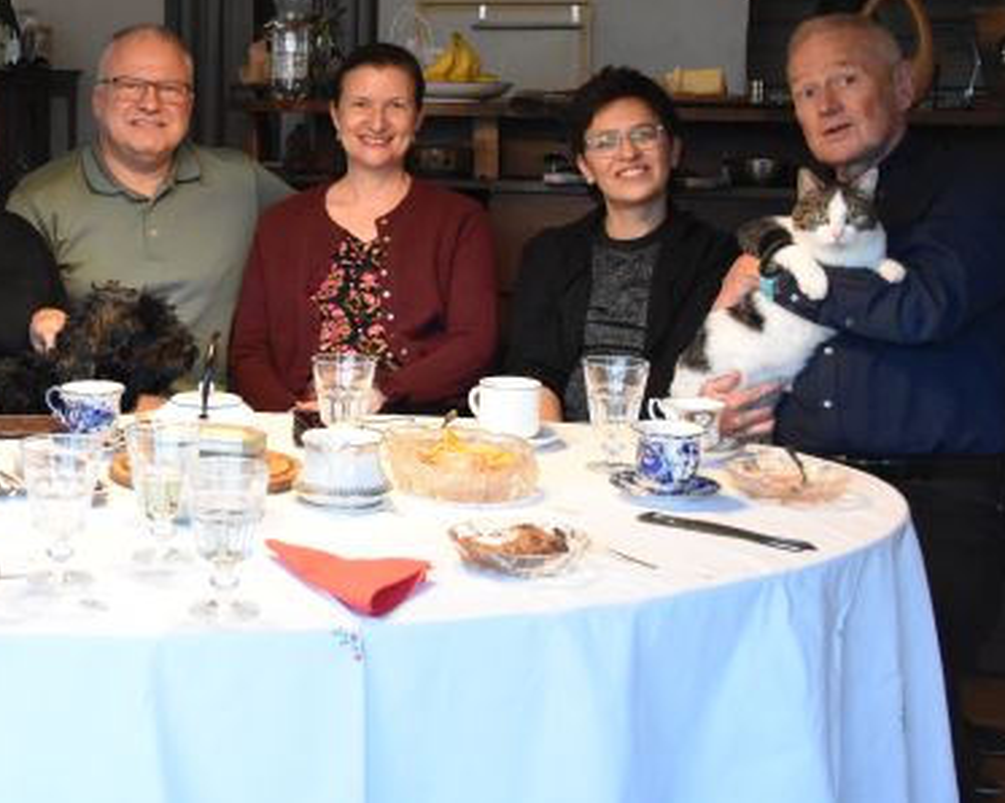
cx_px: 78
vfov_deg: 25.7
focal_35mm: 59
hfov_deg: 30.4
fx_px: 1754
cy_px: 271
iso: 3200
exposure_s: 1/60
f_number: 3.8
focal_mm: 22
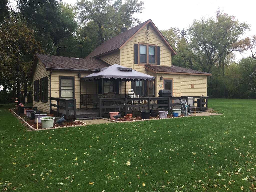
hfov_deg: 61.7
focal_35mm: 29
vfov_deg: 48.2
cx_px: 128
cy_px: 96
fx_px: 214
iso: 40
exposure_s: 1/60
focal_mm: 4.15
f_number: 2.2
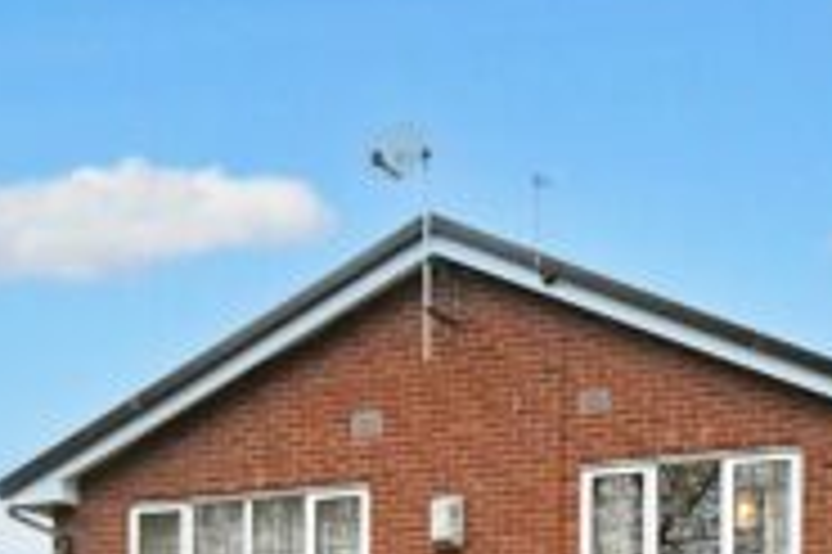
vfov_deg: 14.6
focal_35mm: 83
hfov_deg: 24.3
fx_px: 1916
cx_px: 612
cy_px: 973
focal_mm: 10
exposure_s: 1/400
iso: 1600
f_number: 10
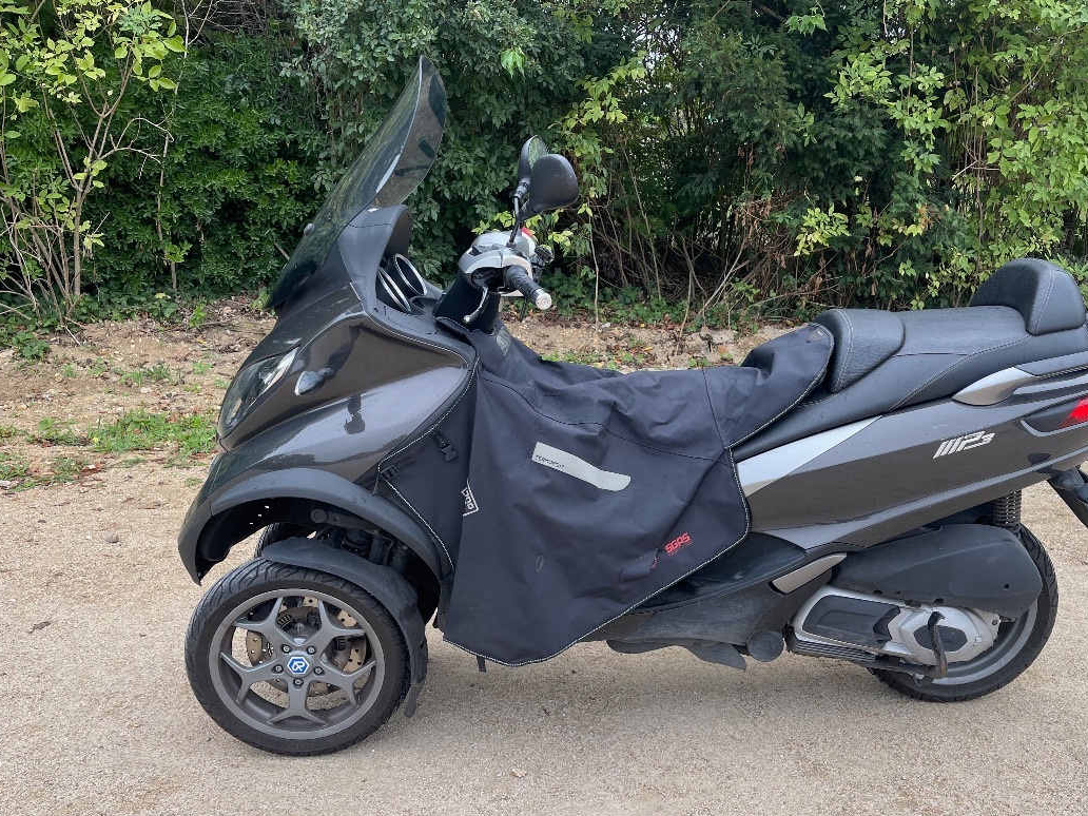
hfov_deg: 58.1
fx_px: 974
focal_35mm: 31
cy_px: 472
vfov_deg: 45.3
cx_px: 619
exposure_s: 1/578
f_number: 1.6
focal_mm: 5.1
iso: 32
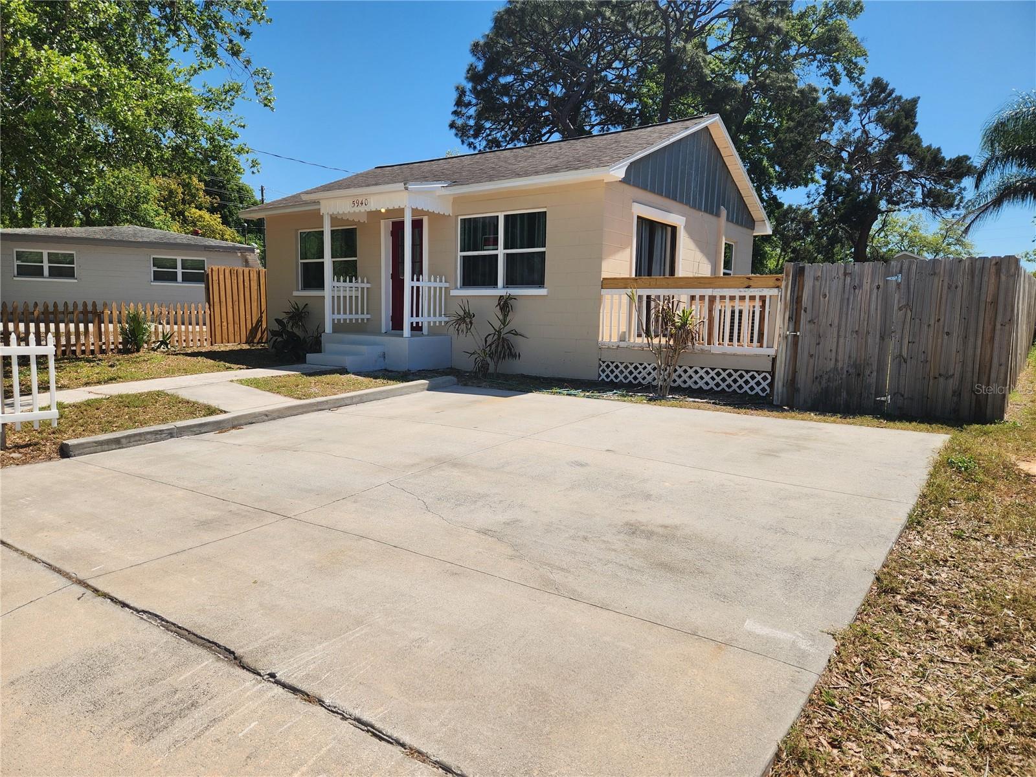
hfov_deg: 73.9
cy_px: 388
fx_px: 688
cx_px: 518
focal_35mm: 23
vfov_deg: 58.9
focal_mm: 5.4
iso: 20
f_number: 1.8
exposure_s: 1/1920
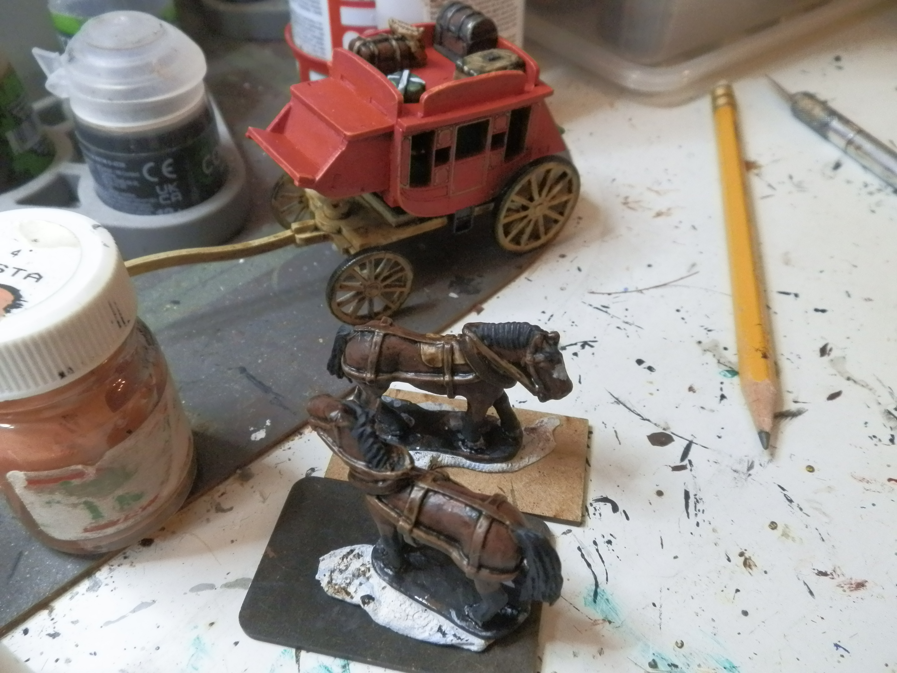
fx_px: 726
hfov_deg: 63.4
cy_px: 336
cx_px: 448
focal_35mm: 28
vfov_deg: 49.7
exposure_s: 1/80
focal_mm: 5
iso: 400
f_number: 3.1
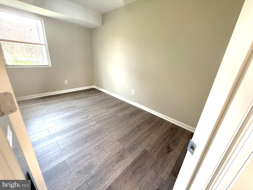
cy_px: 95
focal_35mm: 14
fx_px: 102
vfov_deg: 85.7
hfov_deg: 102.1
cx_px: 126
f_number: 2.2
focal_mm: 2.22
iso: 250
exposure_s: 1/60
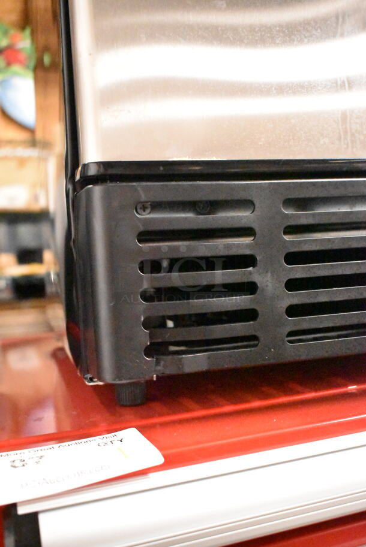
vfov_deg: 51.3
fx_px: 571
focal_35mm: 38
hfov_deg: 35.5
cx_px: 183
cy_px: 274
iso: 25600
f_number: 4
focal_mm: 25
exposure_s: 1/125
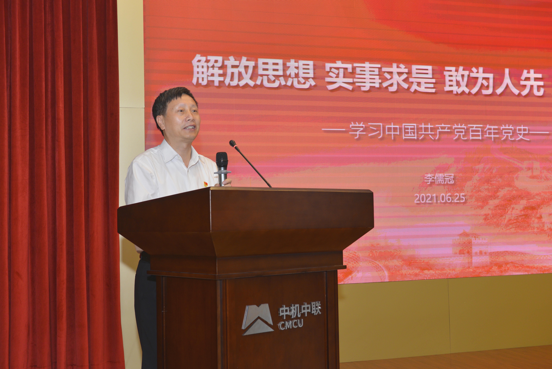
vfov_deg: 28.1
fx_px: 736
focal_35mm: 48
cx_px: 276
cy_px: 184
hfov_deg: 41.1
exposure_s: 1/100
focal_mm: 48
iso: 720
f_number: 5.6
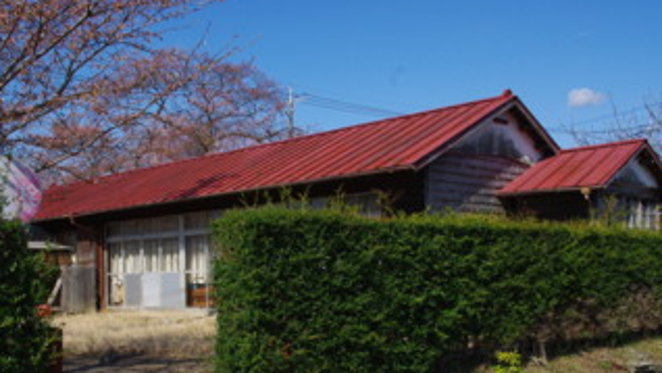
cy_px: 281
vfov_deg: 29.2
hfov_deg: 50.4
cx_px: 298
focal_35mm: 40
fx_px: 702
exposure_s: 1/180
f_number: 9.5
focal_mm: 18
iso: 100
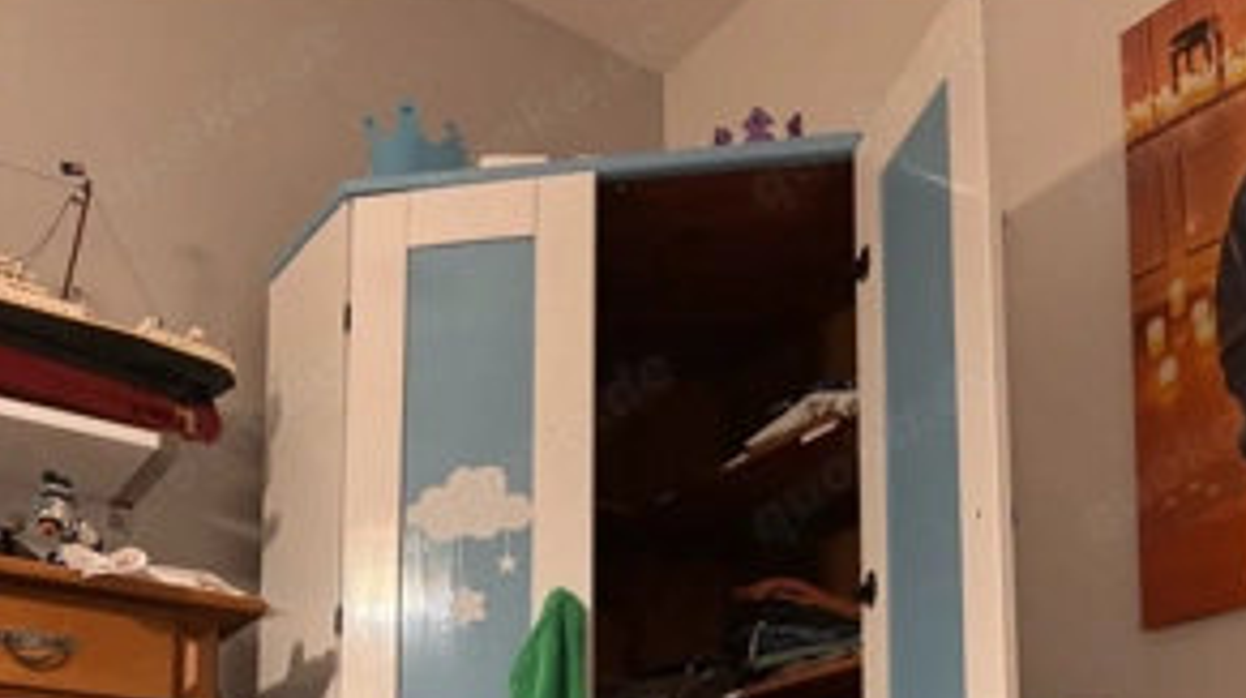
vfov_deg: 27.0
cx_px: 638
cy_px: 826
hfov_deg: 51.6
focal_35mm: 39
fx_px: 1287
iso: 500
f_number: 1.6
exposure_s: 1/25
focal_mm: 5.96
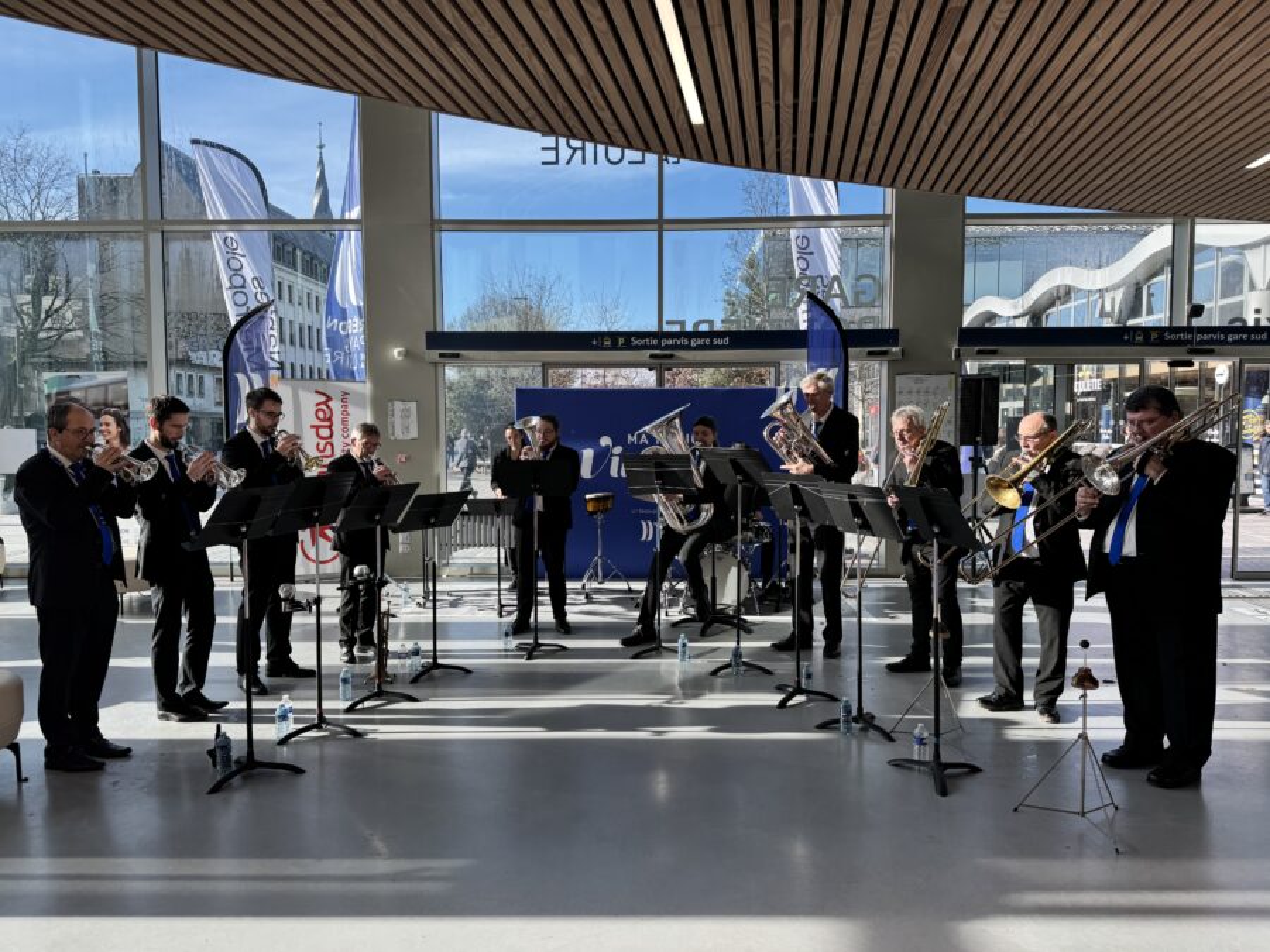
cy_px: 476
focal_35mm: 24
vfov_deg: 56.8
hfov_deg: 71.6
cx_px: 635
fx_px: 881
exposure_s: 1/773
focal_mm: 6.76
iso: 80
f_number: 1.78
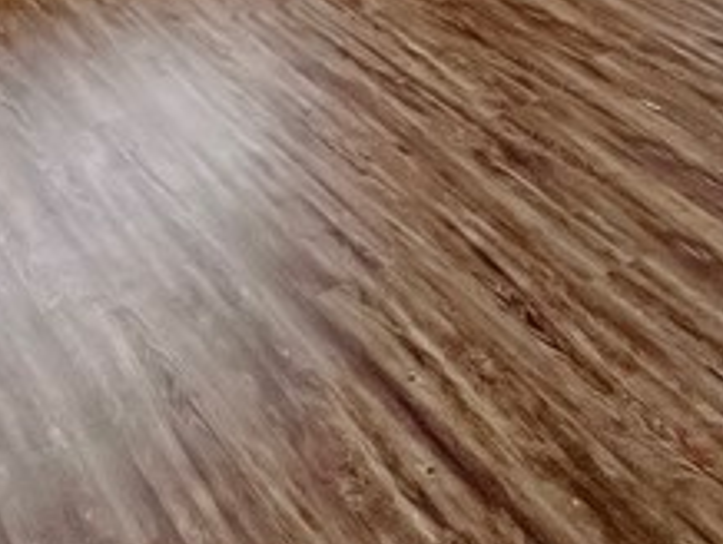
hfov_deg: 31.5
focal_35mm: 61
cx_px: 461
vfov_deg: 17.6
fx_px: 1275
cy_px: -527
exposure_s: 1/120
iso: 50
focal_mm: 1.57
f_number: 1.8
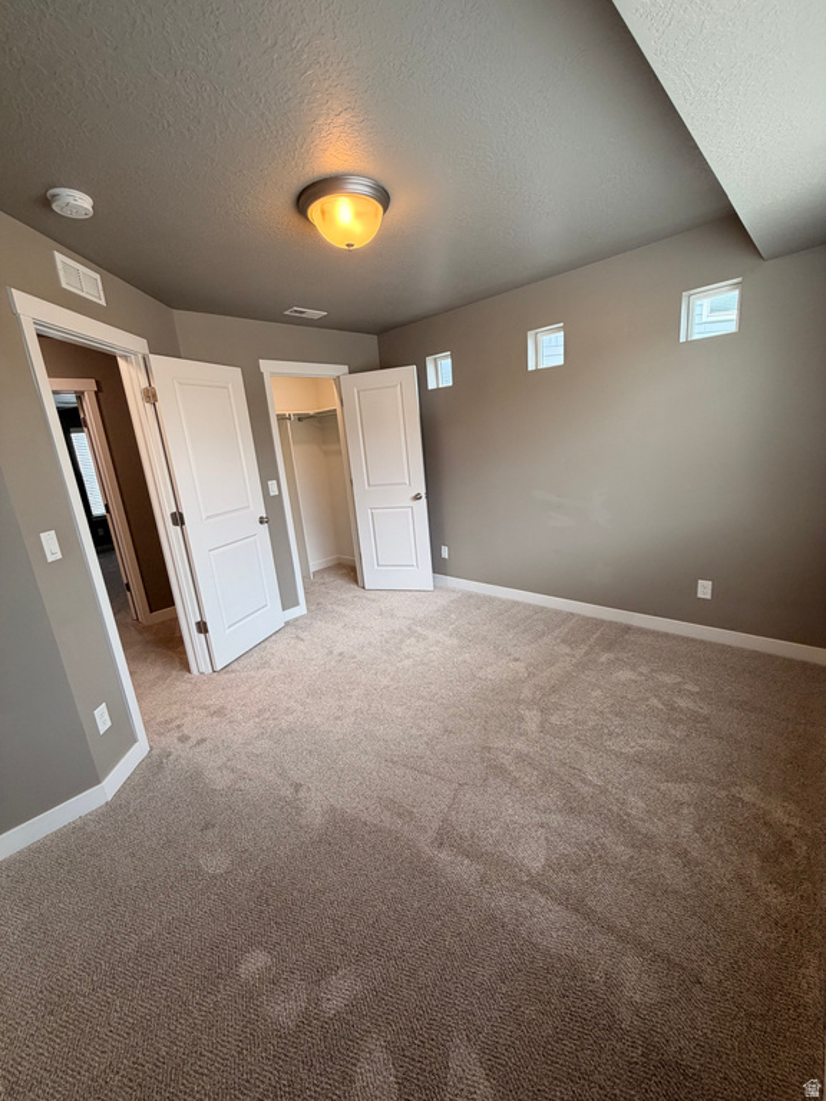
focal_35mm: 14
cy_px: 550
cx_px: 413
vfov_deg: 102.1
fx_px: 445
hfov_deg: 85.7
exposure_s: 1/120
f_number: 2.2
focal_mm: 2.22
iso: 160
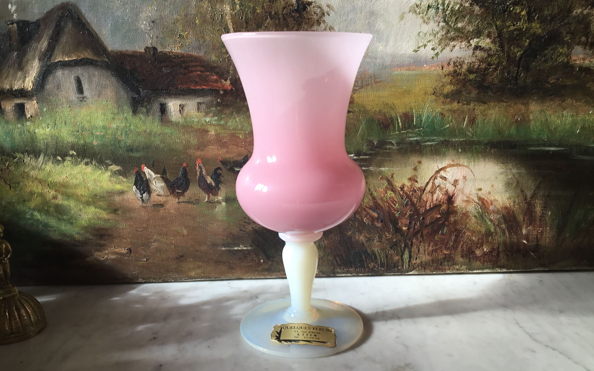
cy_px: 195
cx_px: 296
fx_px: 534
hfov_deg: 58.1
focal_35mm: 33
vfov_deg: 38.3
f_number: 2.4
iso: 25
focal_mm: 3.3
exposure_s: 1/50
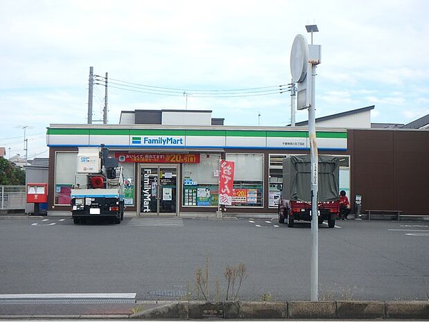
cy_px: 161
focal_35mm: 66
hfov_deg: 29.4
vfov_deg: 22.3
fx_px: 818
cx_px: 214
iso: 125
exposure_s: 1/250
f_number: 5.1
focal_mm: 11.7
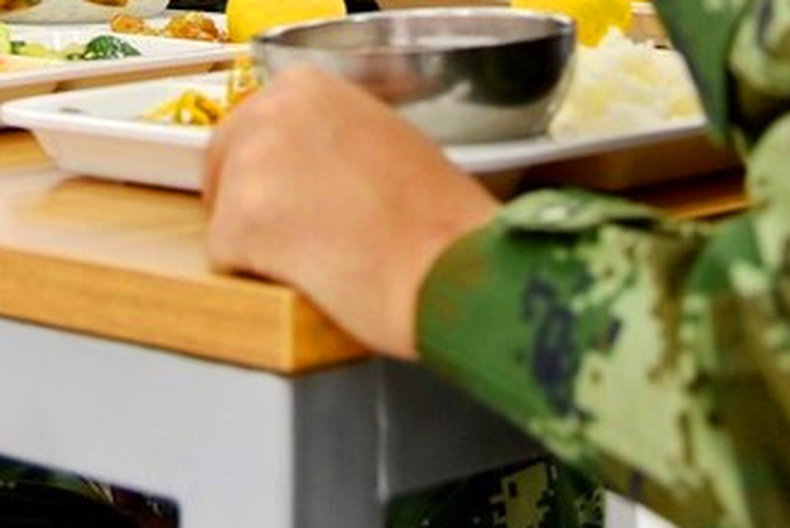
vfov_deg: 9.5
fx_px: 3051
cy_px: -344
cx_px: 178
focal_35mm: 139
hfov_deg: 14.7
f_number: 4
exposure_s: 1/60
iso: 720
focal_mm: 38
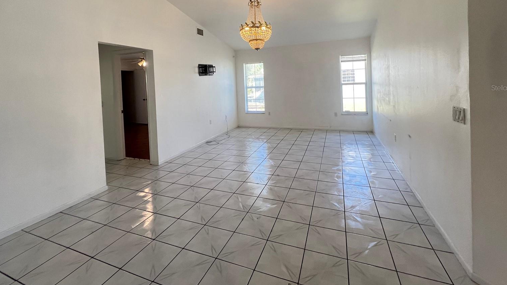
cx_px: 255
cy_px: 88
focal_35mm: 15
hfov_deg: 103.0
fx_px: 202
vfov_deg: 67.9
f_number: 1.8
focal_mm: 1.57
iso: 200
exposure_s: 1/120
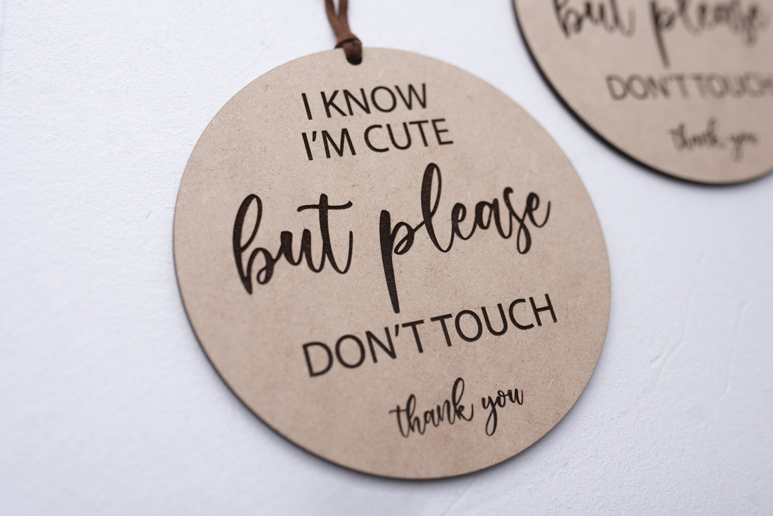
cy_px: 258
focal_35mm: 35
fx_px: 752
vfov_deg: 37.9
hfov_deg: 54.4
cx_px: 386
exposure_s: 1/200
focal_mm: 35
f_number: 4
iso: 50
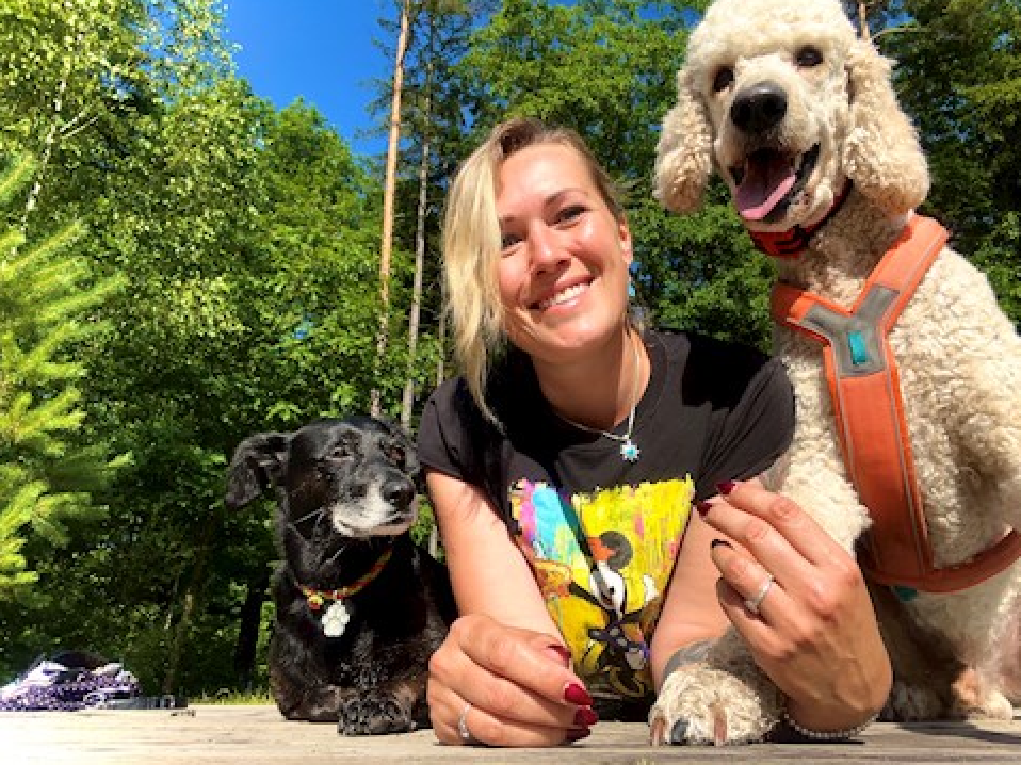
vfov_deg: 56.8
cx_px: 529
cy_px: 389
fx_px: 708
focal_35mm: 24
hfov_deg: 71.6
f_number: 2.2
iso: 32
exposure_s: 1/1148
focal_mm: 2.71
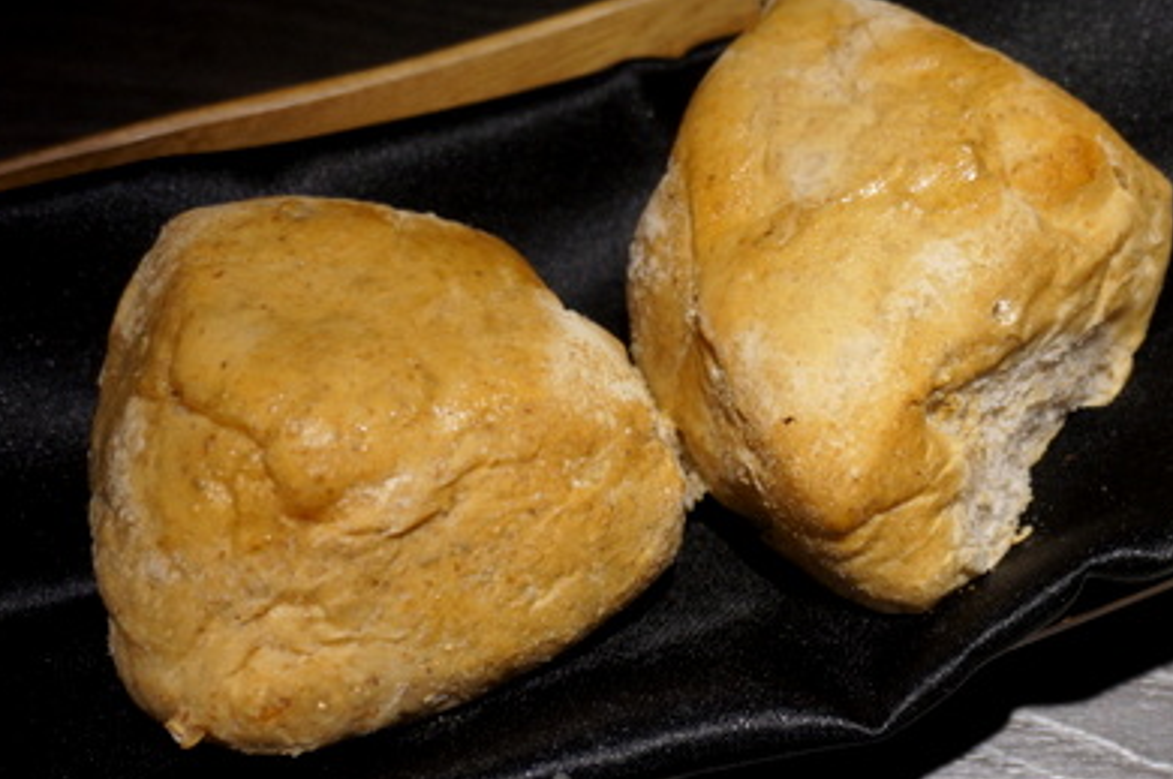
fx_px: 2083
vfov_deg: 21.2
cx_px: 824
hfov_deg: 31.1
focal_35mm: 64
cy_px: 420
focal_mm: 26
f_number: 4.5
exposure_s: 1/60
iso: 250
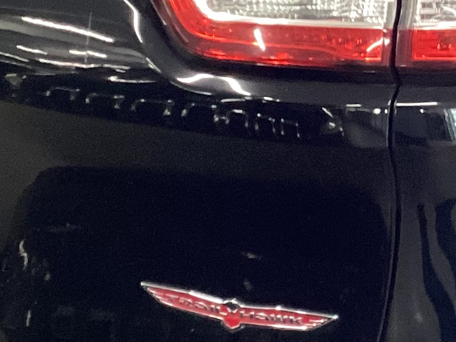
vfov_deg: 10.7
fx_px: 1818
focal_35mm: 138
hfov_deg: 14.1
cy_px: 92
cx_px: 419
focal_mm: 3.3
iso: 250
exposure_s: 1/40
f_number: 2.4
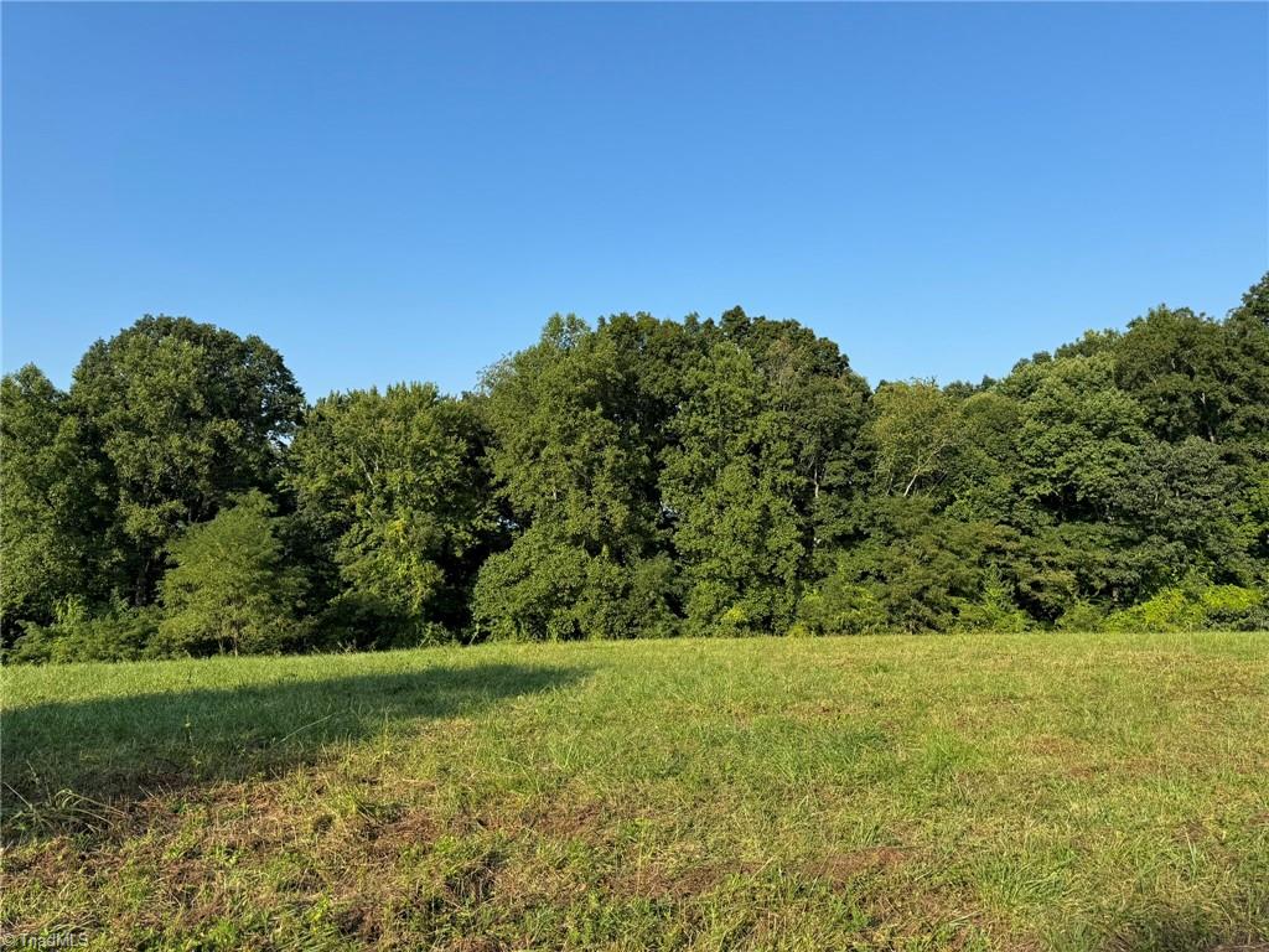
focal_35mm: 24
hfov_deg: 71.6
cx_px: 634
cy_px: 476
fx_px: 880
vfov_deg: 56.8
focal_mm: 6.76
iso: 80
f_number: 1.78
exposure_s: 1/2710
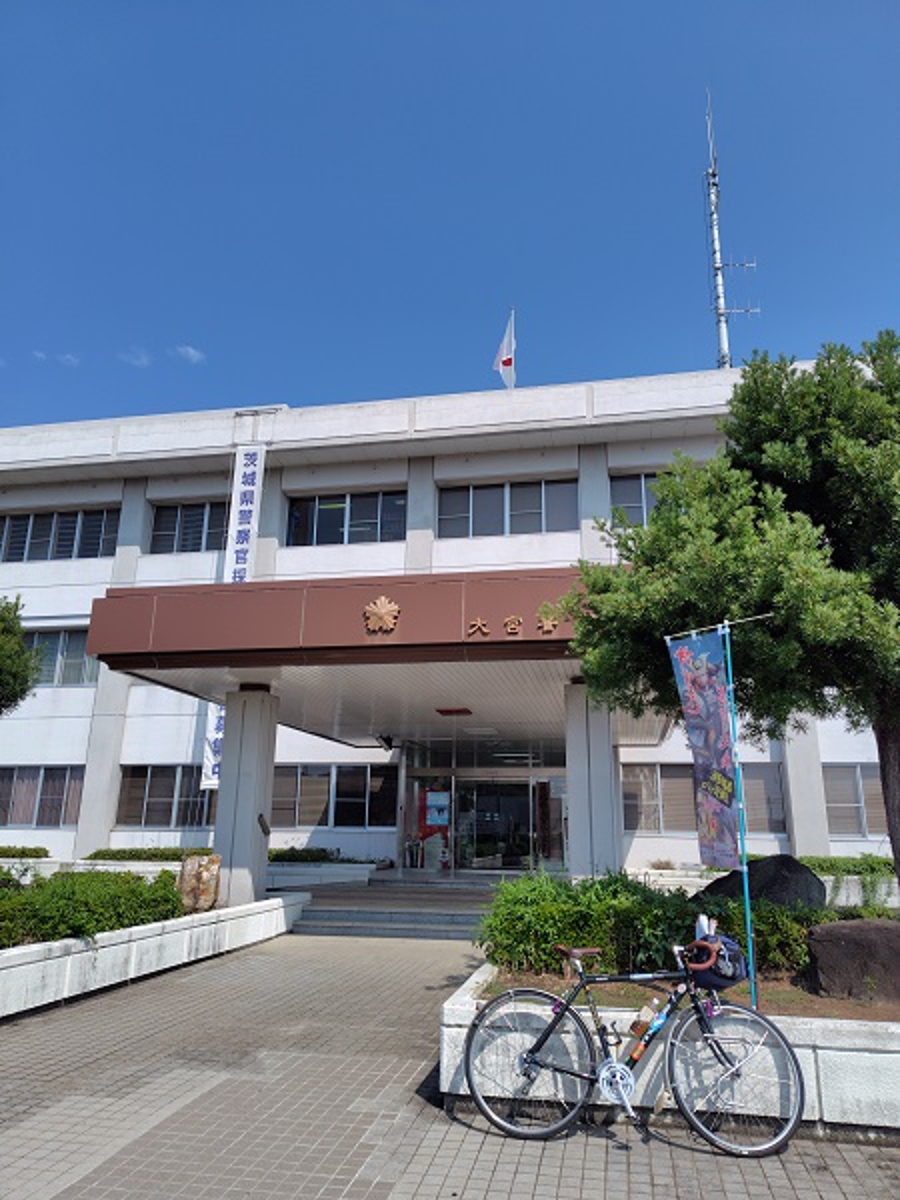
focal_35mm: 23
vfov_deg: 73.9
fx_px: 797
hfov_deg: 58.9
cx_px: 450
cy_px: 600
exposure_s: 1/2007
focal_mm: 5.6
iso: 50
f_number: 1.9
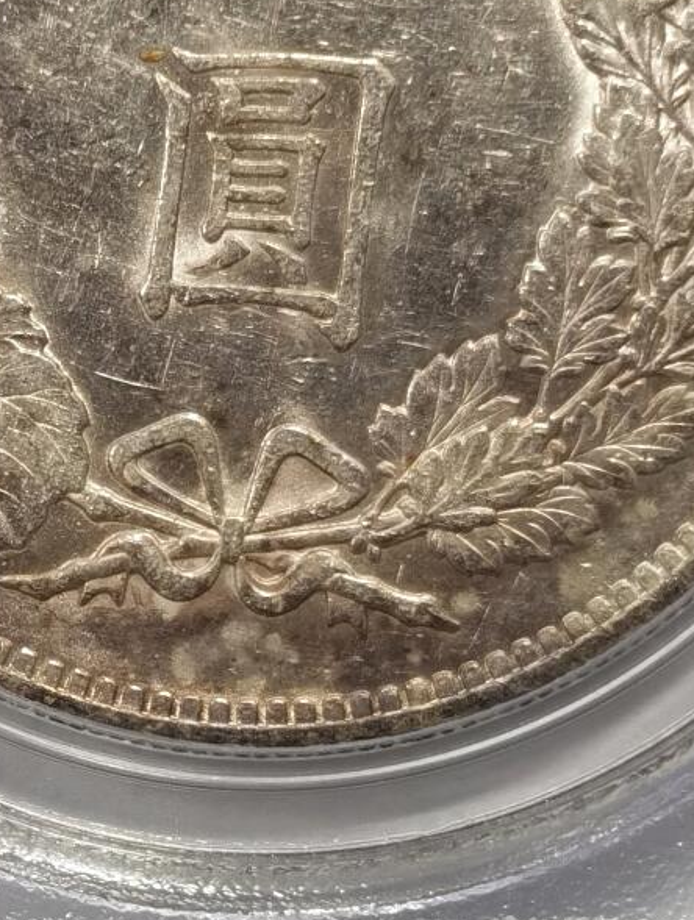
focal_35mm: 165
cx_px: 267
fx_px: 4396
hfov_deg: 9.0
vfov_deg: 12.0
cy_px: 509
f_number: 16
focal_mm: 5.56
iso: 125
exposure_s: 1/100
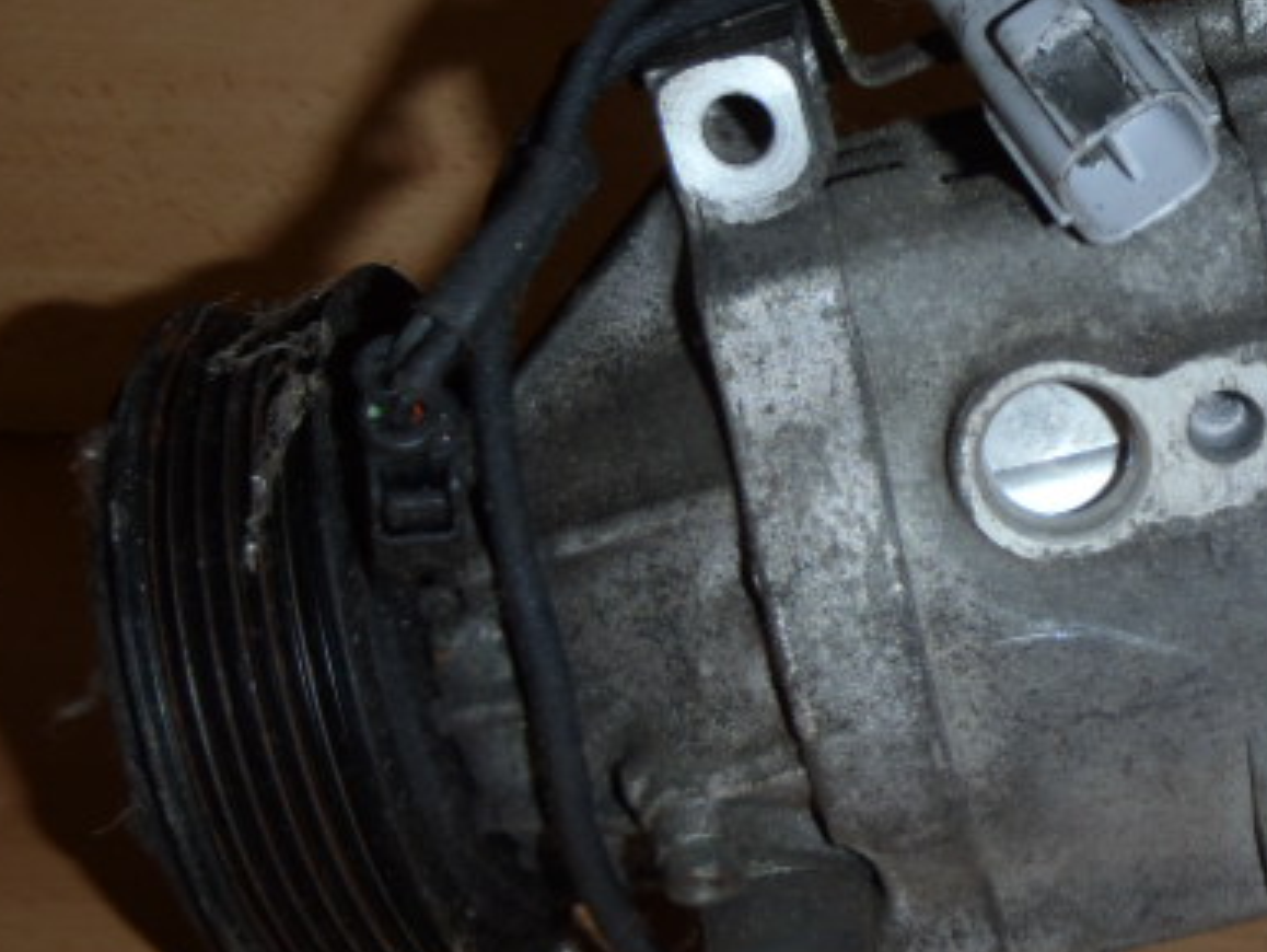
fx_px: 2307
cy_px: 492
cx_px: 949
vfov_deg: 23.3
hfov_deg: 30.2
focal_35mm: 63
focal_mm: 6.83
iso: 100
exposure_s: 1/40
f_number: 4.6
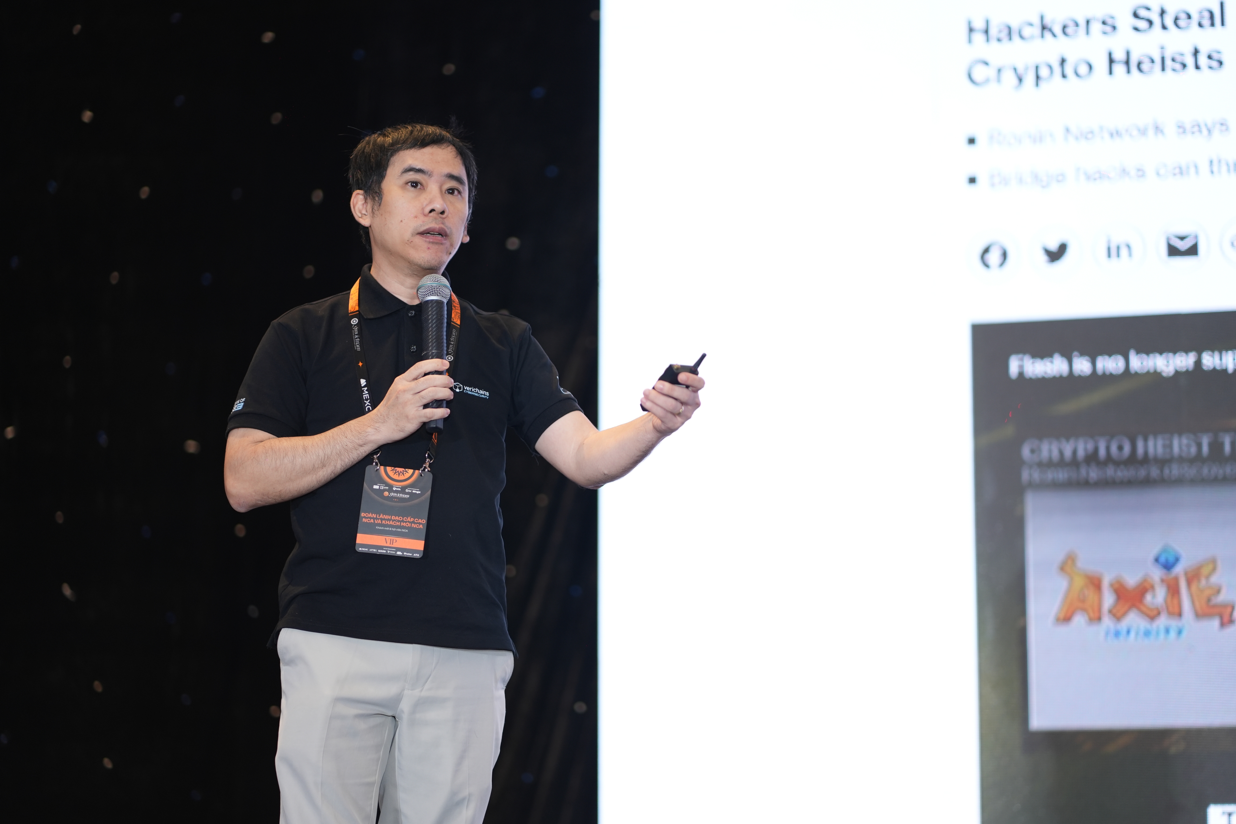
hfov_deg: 23.9
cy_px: 412
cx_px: 618
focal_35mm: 85
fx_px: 2918
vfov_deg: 16.1
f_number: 1.8
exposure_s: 1/125
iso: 320
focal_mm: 85
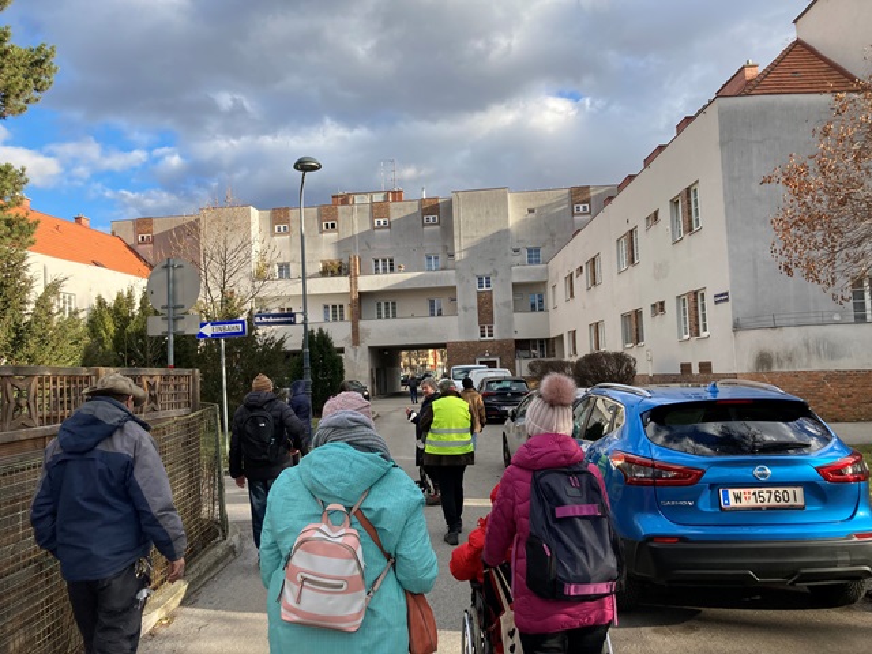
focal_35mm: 28
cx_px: 436
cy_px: 327
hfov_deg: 63.4
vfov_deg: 49.7
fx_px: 705
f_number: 1.8
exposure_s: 1/738
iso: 20
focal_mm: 3.99
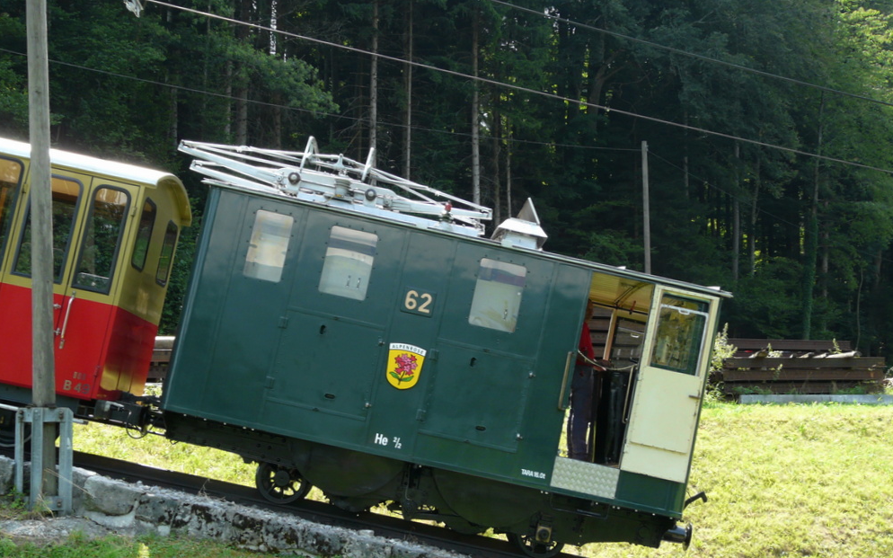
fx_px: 1168
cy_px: 334
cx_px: 446
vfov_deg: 26.8
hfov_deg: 41.8
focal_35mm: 48
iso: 100
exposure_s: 1/125
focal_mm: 7.4
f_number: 4
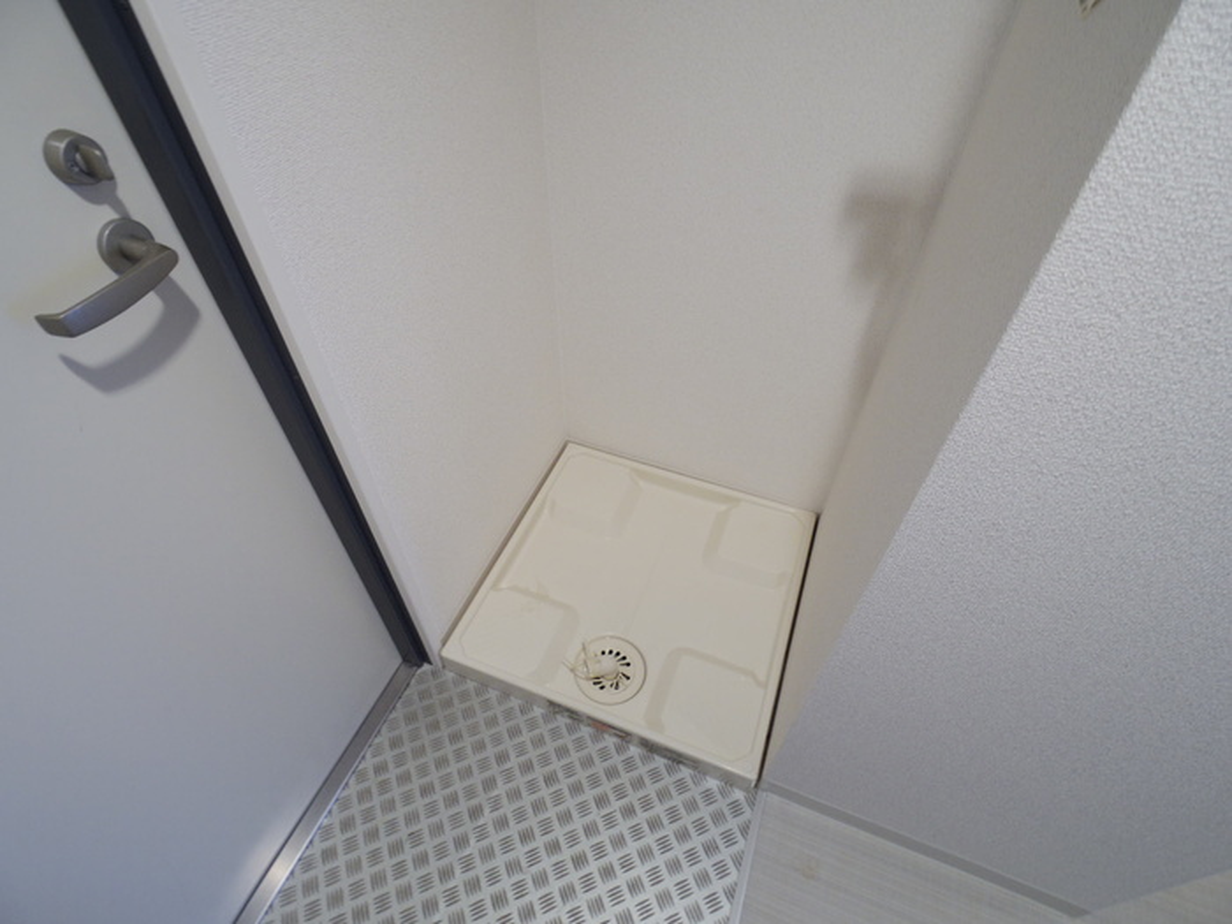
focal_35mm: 17
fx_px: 605
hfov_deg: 91.0
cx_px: 616
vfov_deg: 74.7
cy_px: 462
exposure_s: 1/15
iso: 200
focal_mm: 3.8
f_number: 3.7
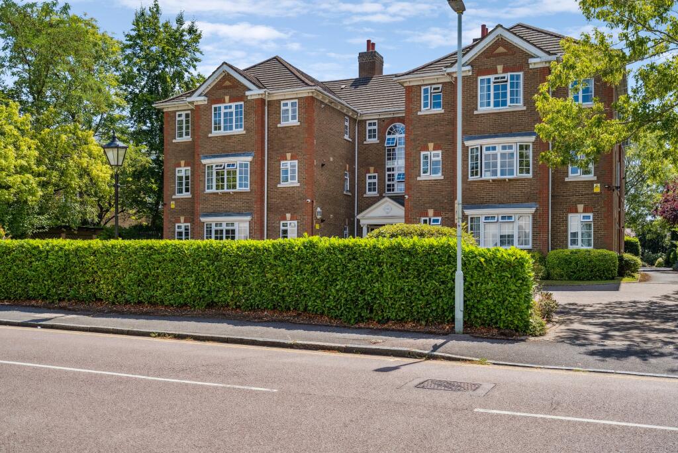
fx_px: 659
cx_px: 339
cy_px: 226
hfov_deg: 54.4
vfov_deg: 37.9
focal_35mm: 35
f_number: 5.6
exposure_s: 1/1000
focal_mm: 35
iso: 640
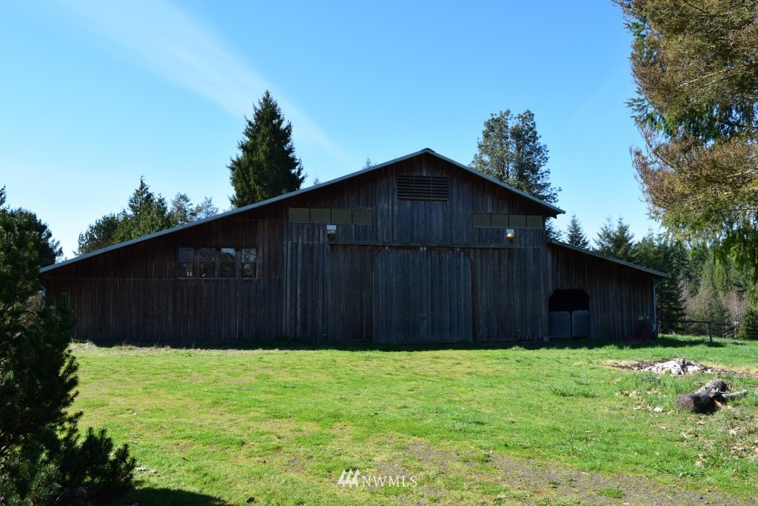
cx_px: 379
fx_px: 569
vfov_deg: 47.9
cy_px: 253
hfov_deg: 67.4
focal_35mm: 27
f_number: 10
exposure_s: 1/320
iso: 400
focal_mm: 18
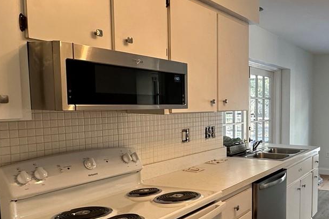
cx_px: 286
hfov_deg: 46.6
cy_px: 139
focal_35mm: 38
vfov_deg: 34.9
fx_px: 347
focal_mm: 2.22
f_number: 2.2
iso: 160
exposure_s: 1/120
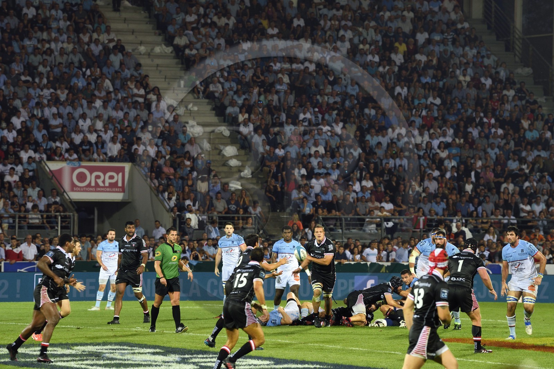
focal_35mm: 200
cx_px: 277
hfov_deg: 10.3
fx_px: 3077
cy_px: 184
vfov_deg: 6.9
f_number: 5
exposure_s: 1/200
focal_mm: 200
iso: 800
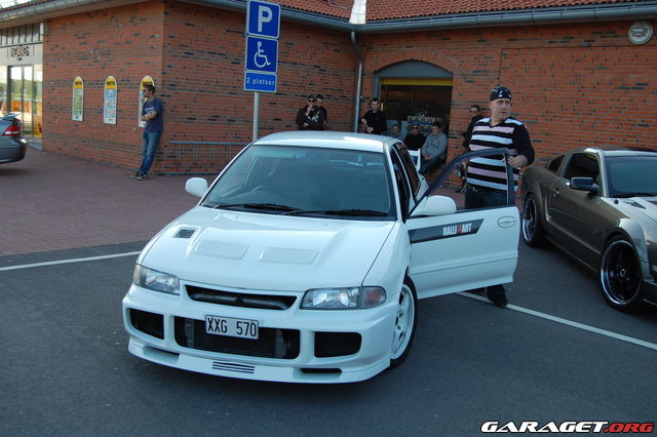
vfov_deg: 36.8
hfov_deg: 53.2
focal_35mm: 36
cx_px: 328
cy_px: 218
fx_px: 657
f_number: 6.3
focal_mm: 24
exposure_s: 1/160
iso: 200
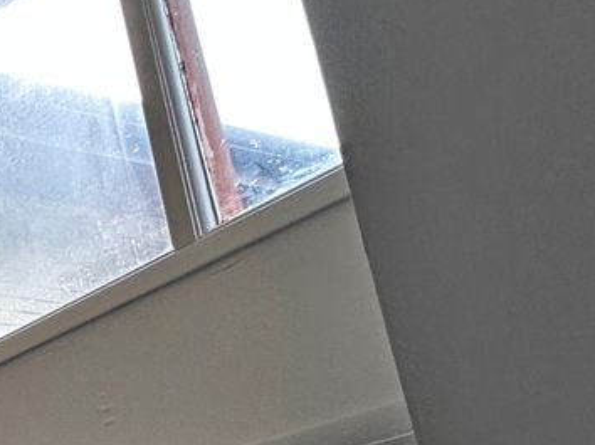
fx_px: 979
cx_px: -519
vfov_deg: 22.9
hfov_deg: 20.8
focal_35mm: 57
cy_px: 576
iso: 80
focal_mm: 2.22
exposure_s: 1/120
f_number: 2.2
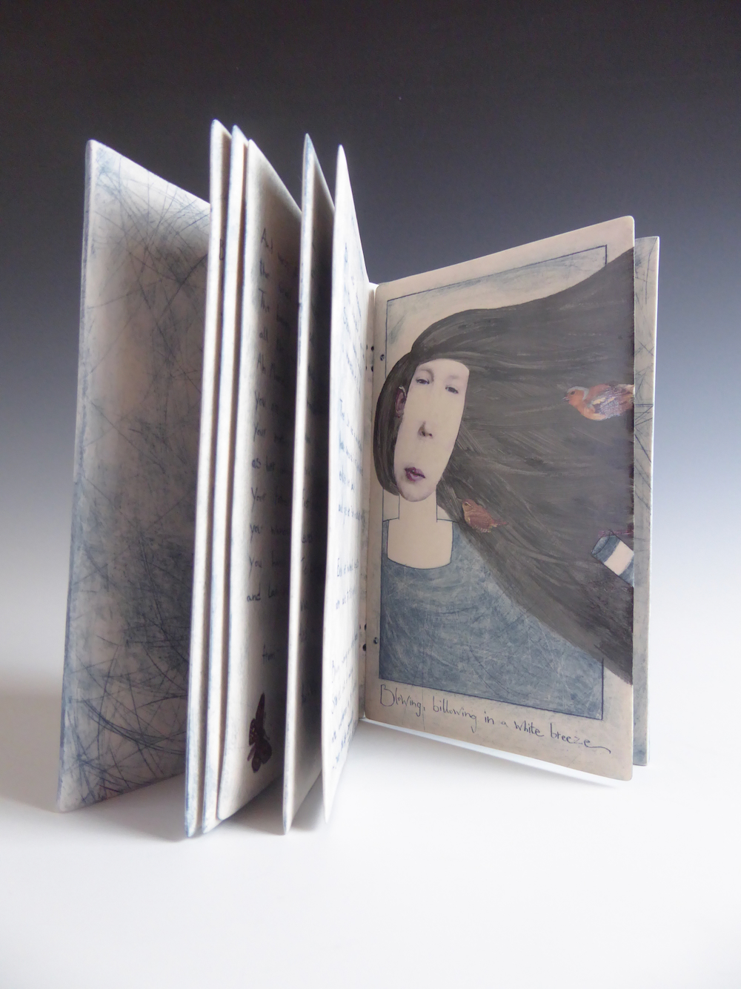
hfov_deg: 54.9
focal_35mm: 25
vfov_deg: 69.4
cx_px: 370
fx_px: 714
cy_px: 494
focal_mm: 4.3
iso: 400
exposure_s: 1/60
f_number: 3.3
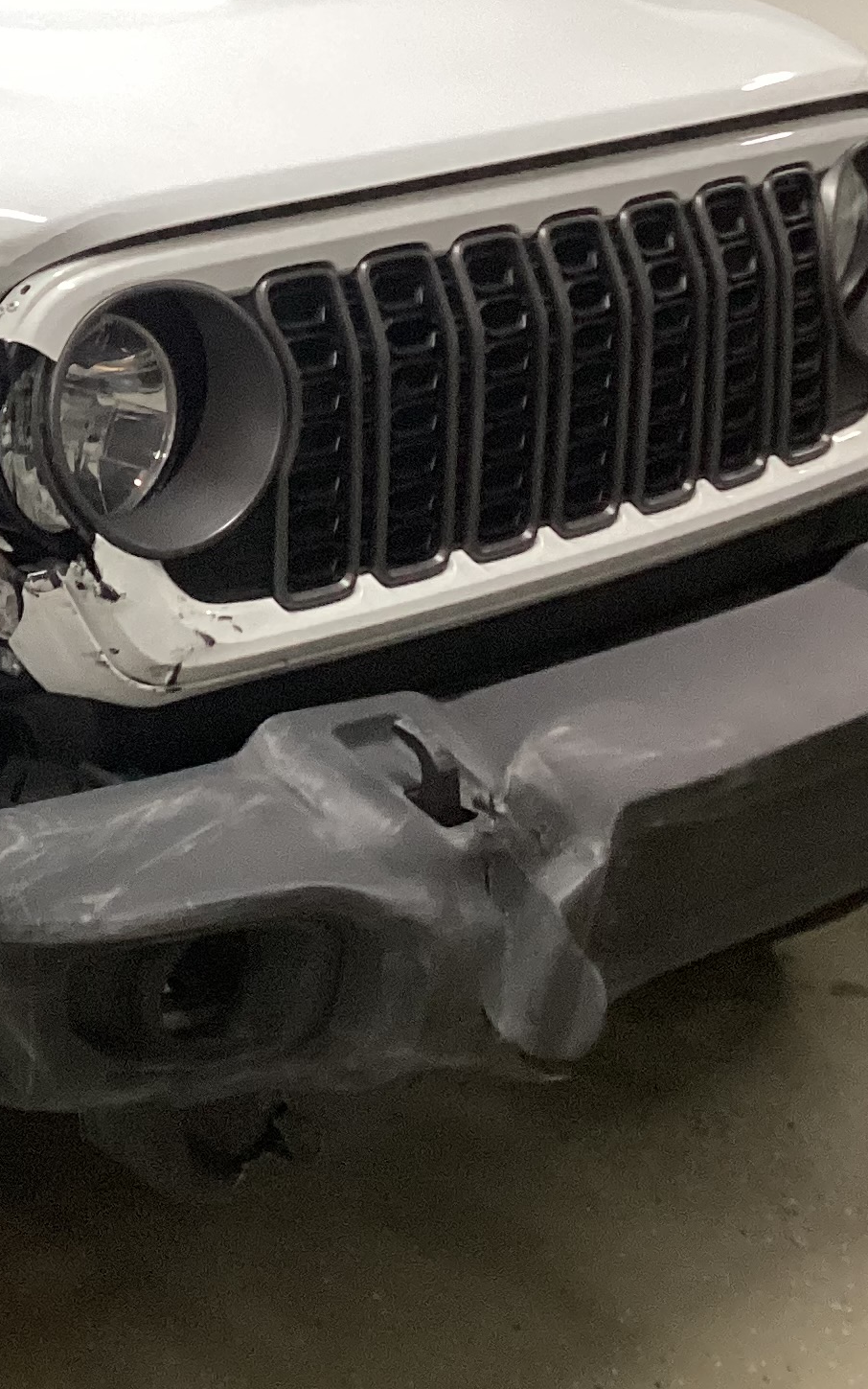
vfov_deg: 27.4
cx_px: -313
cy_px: 338
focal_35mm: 74
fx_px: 2800
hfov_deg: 16.5
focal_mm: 3.3
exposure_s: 1/60
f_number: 2.4
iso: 200
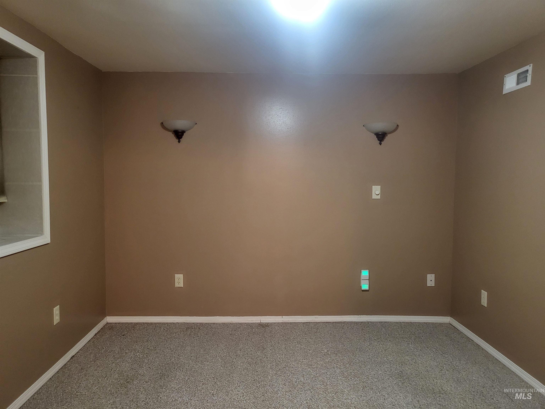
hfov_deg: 67.3
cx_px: 272
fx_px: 409
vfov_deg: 53.1
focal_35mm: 26
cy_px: 204
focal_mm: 4.25
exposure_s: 1/40
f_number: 1.8
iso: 500
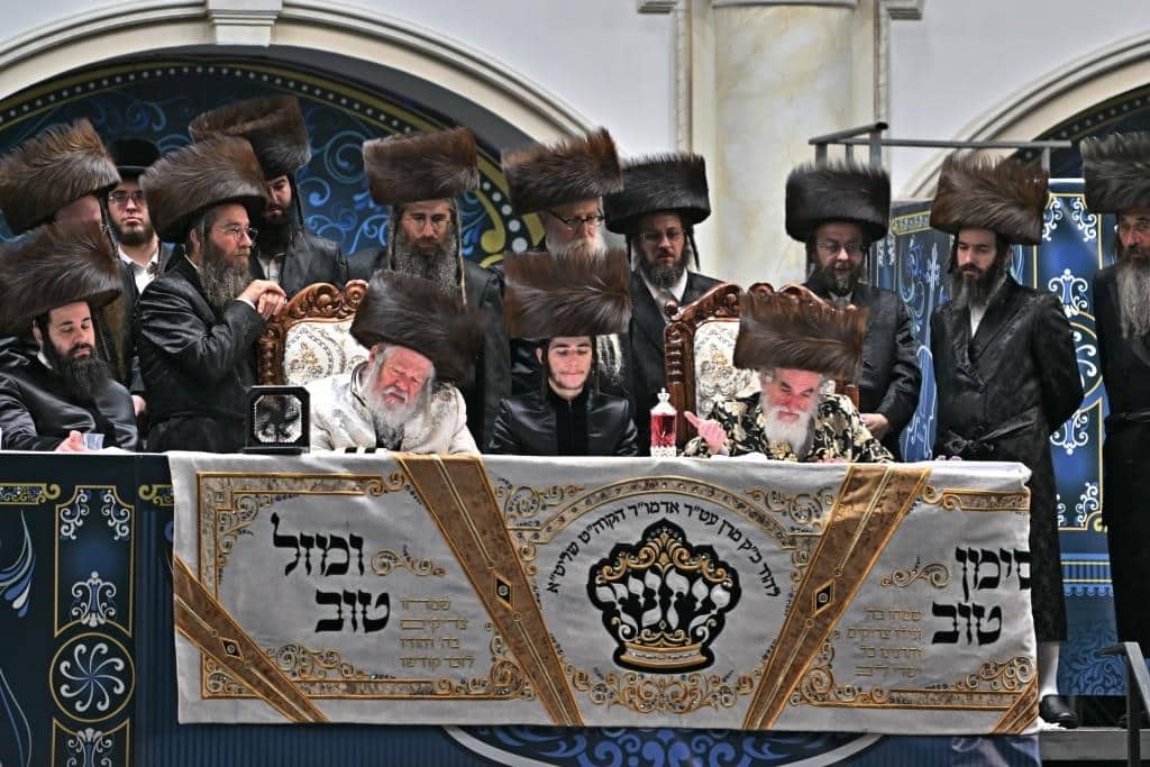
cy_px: 384
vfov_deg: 4.6
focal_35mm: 300
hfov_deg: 6.9
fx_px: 9584
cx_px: 575
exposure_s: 1/320
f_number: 2.8
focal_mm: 200
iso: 320
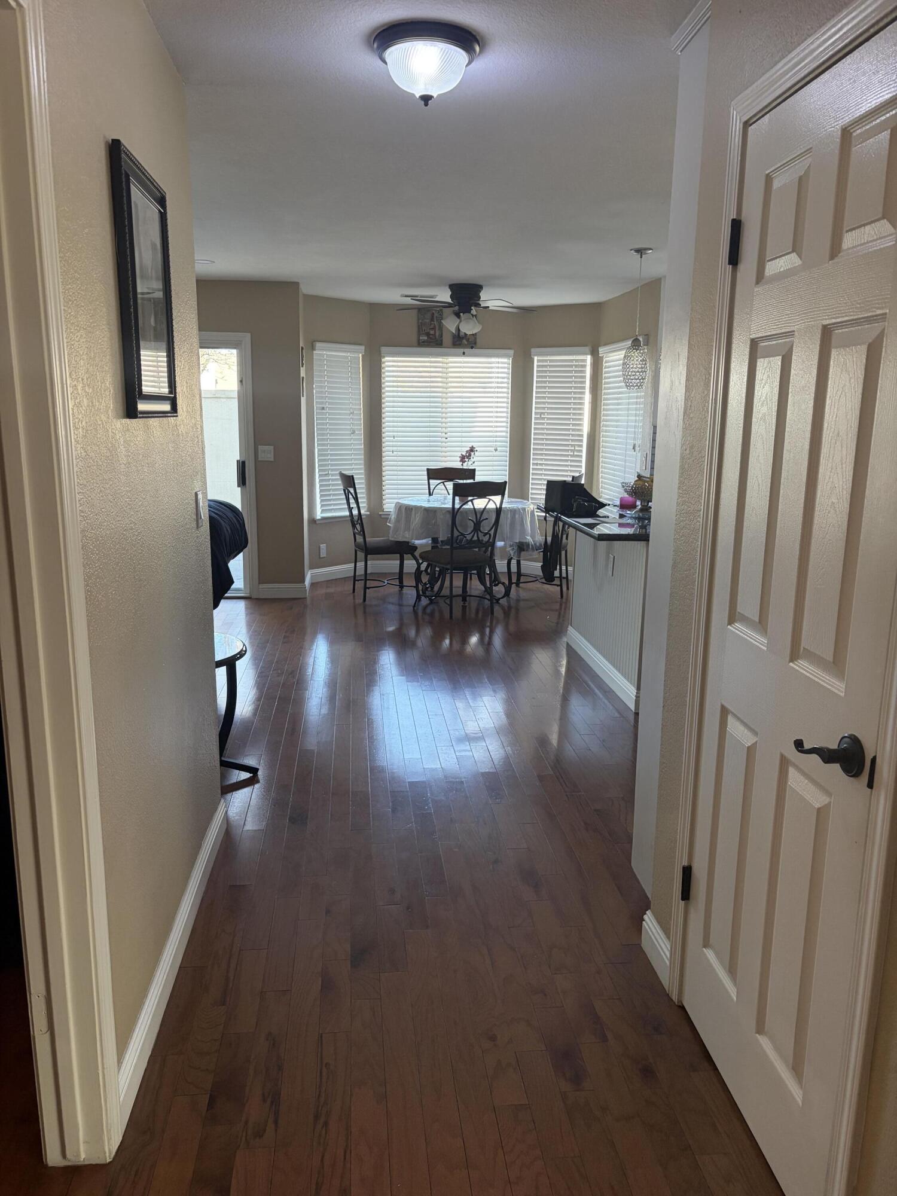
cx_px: 448
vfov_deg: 67.3
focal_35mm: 26
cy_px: 598
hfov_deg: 53.1
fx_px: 898
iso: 200
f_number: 1.6
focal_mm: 5.96
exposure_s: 1/120
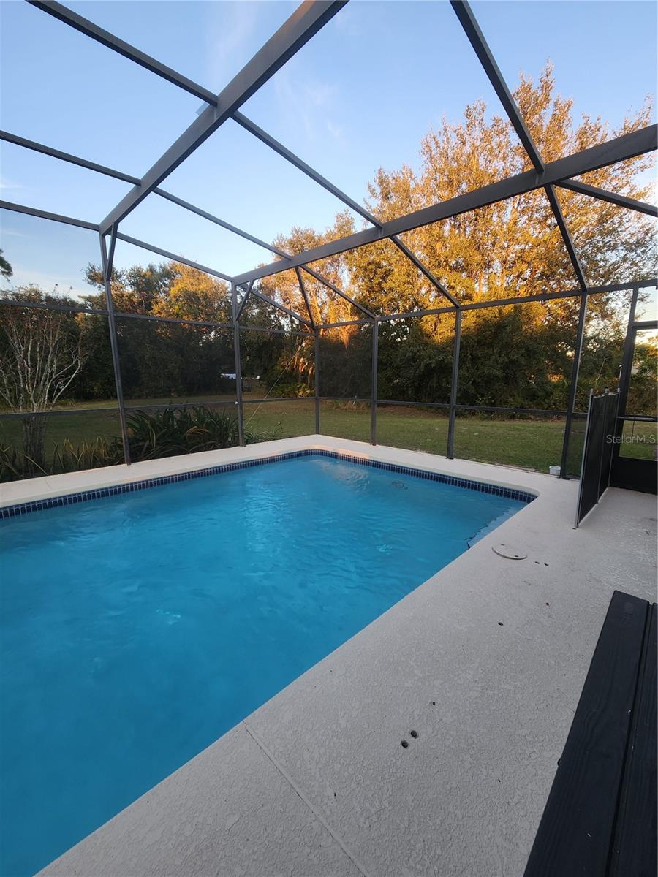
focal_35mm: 13
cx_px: 329
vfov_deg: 106.2
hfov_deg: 89.9
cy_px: 438
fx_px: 329
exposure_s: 1/126
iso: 50
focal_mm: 2.2
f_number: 2.2
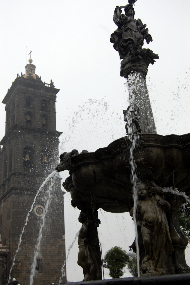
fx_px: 357
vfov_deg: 43.6
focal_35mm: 45
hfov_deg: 29.8
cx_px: 95
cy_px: 142
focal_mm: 30
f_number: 6.3
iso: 200
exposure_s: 1/160
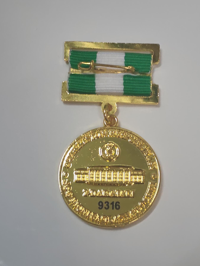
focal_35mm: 68
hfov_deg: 21.6
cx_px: 100
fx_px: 524
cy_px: 133
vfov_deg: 28.6
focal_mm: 5.52
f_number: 1.95
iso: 640
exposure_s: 1/50
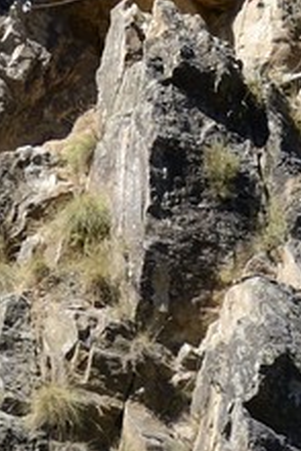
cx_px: -228
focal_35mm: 508
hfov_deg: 2.7
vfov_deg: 3.9
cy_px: -1101
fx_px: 6361
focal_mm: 70
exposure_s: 1/400
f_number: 6.3
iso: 200
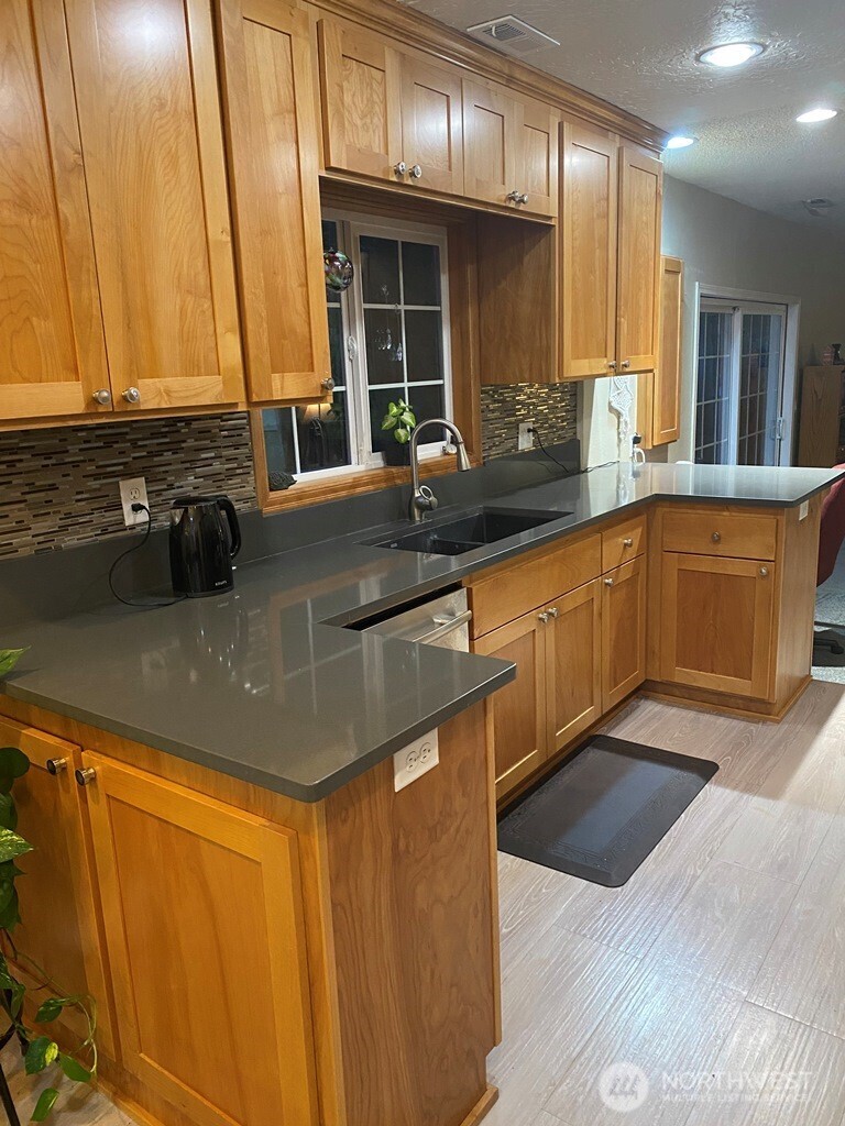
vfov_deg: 67.3
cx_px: 422
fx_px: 846
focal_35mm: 26
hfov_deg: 53.1
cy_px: 563
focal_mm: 4.25
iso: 500
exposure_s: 1/60
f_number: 1.8
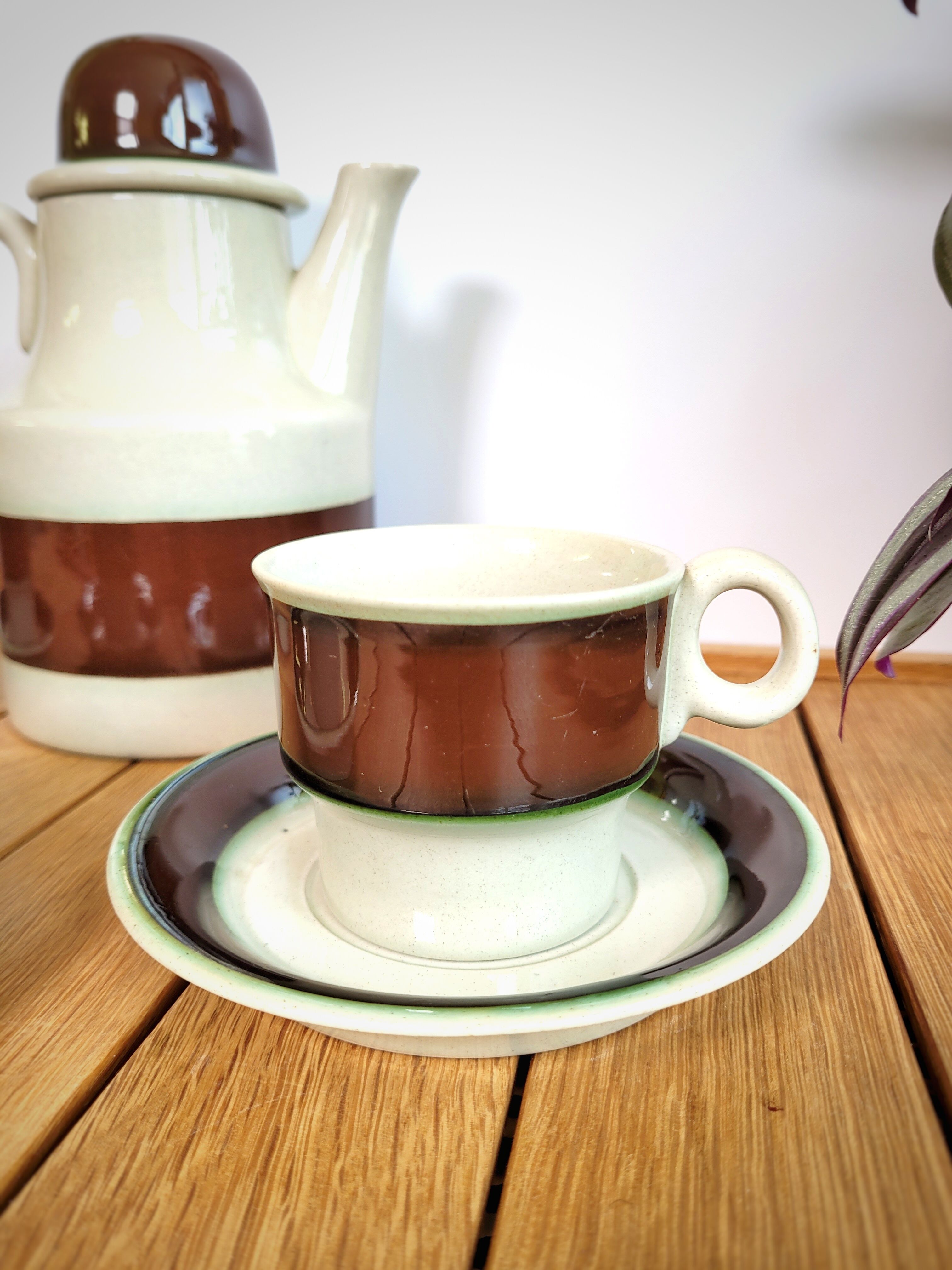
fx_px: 953
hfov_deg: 53.1
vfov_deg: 67.3
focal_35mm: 26
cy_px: 635
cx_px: 476
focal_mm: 5.4
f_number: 1.8
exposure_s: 1/100
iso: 64
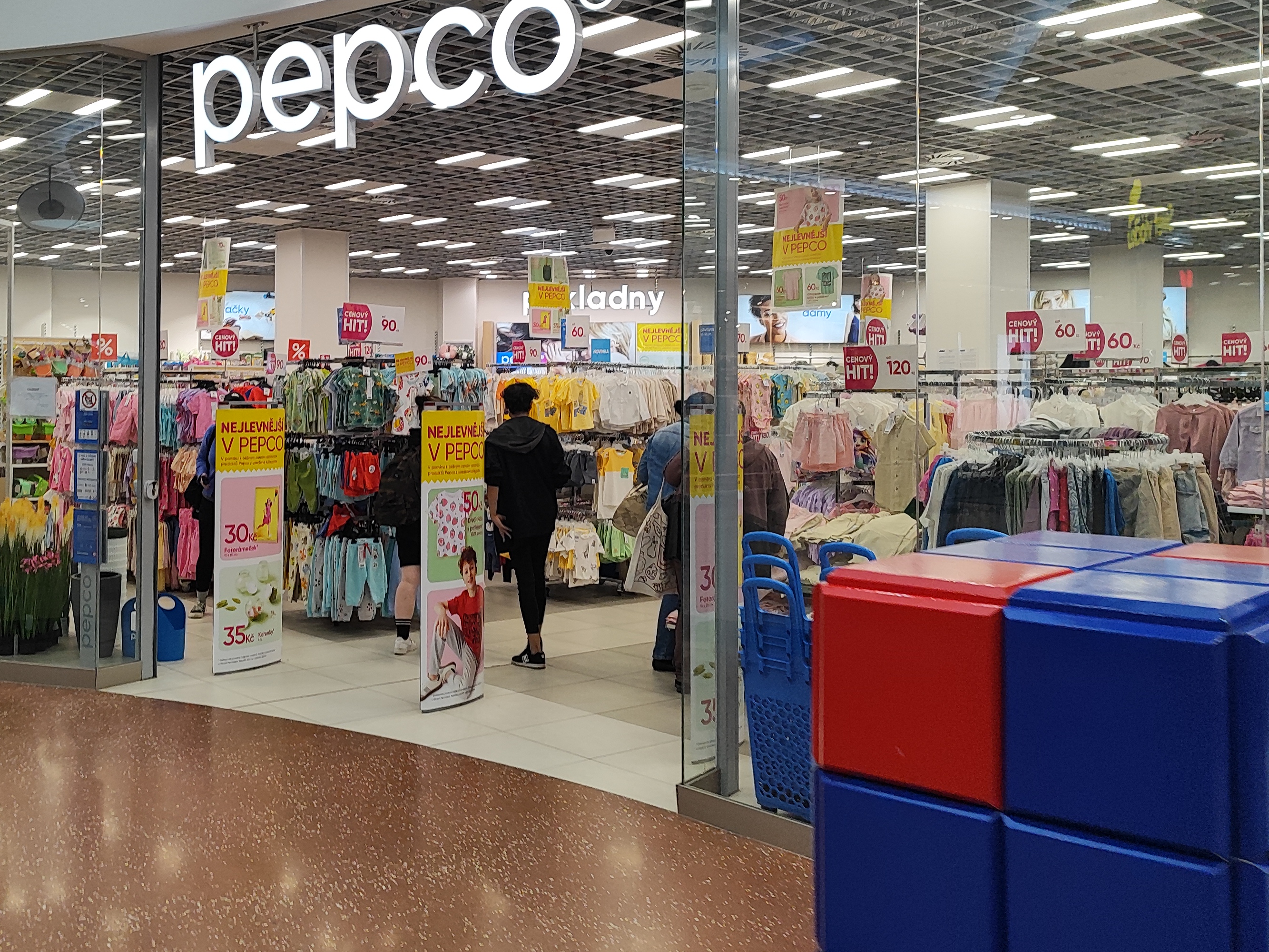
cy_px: 370
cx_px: 461
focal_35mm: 36
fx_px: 1320
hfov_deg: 50.7
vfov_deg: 39.4
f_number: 1.89
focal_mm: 5.89
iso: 174
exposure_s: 1/100
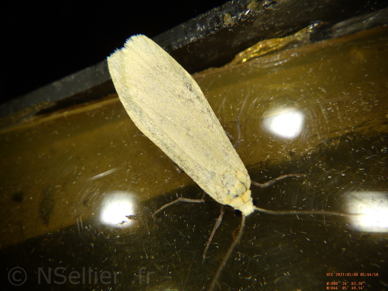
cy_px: 146
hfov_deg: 54.0
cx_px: 194
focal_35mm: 34
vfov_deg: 41.8
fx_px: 381
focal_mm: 6.1
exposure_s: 1/800
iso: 125
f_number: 4.6
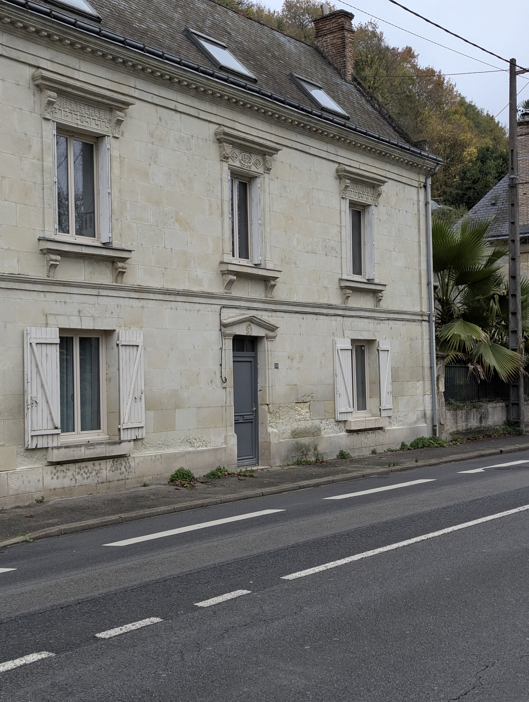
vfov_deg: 39.6
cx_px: 264
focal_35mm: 48
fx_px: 976
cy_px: 351
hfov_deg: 30.3
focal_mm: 6.81
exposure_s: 1/365
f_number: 1.85
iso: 47
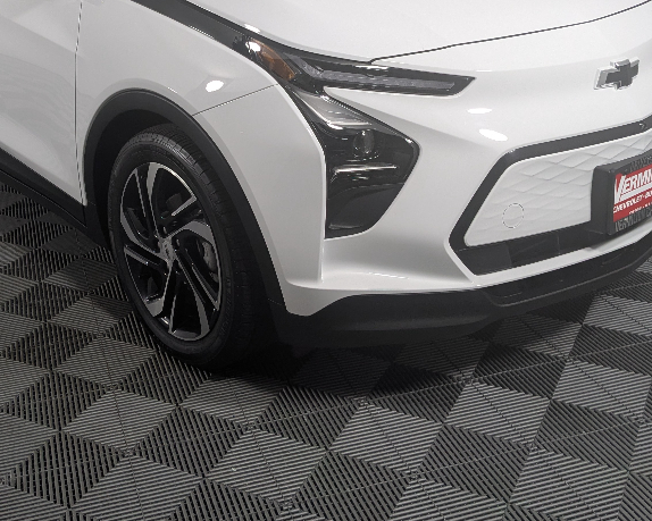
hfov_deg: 39.4
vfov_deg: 31.2
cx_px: 258
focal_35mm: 47
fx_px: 907
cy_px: 94
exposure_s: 1/275
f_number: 1.73
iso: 58
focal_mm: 4.38
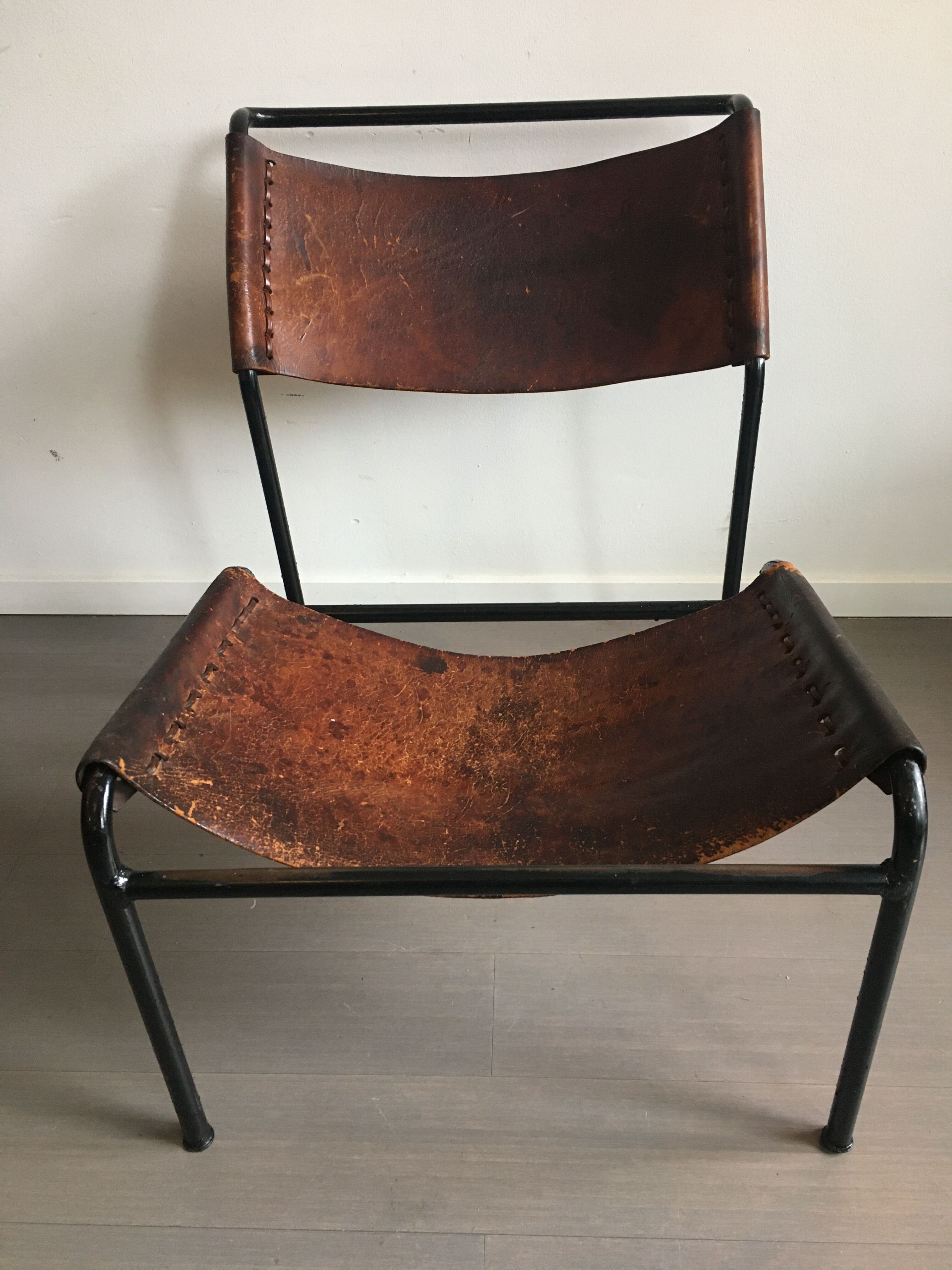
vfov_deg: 61.7
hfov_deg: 48.2
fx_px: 1063
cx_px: 476
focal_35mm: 29
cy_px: 635
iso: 160
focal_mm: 4.15
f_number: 2.2
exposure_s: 1/33
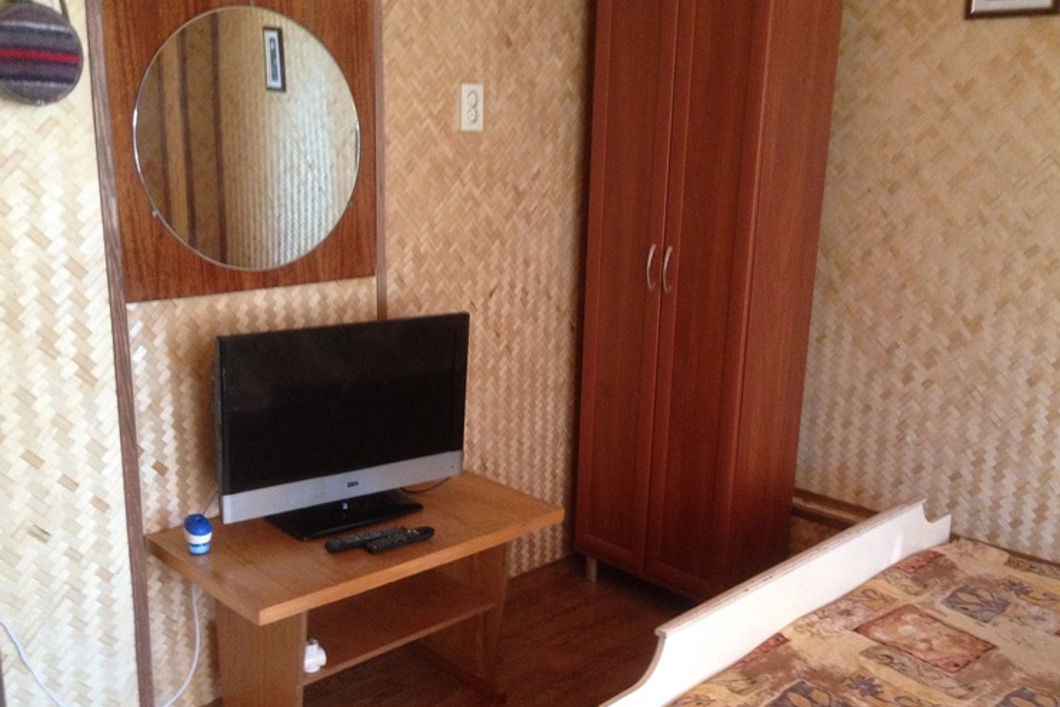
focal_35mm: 37
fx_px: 1090
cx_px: 519
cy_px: 387
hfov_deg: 51.9
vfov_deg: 35.9
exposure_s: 1/20
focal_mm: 4.12
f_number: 2.4
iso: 320
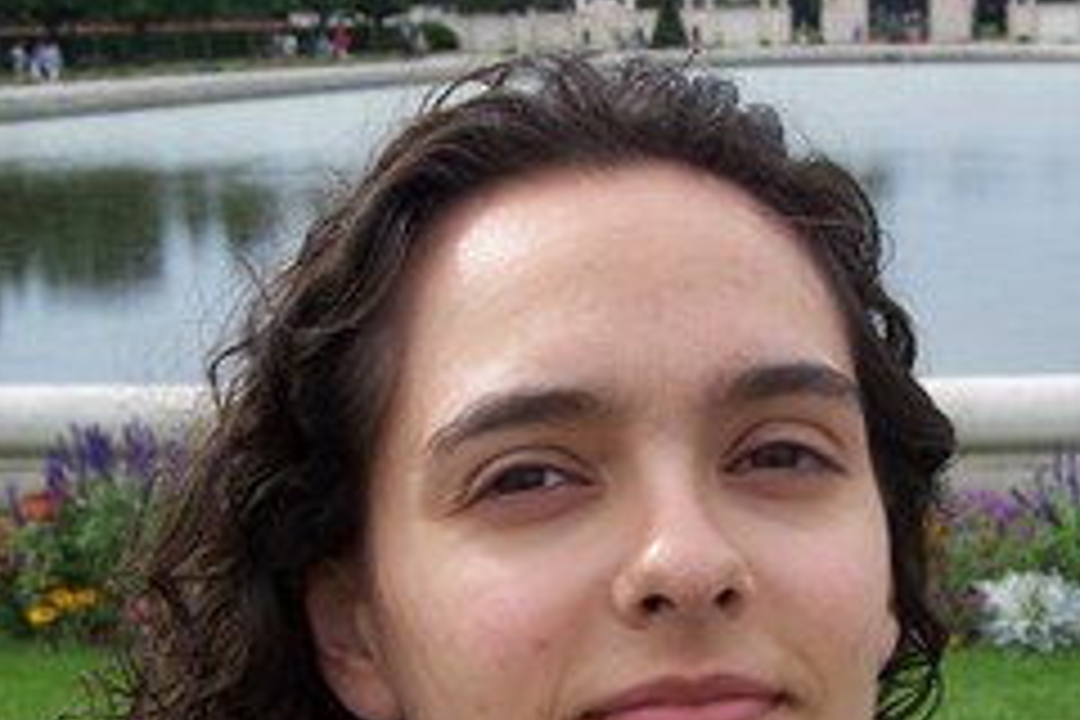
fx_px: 2220
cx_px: 724
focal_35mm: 74
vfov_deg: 18.3
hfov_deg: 27.2
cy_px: 531
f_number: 2.8
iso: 80
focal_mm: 6.3
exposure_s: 1/640
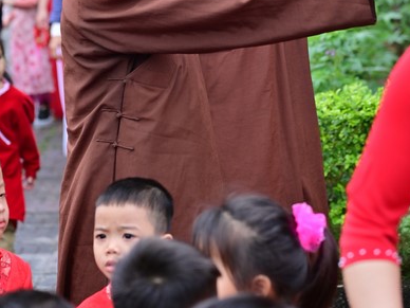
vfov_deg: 7.6
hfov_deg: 10.2
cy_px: -25
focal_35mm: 193
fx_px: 2286
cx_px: 210
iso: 500
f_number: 5
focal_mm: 120
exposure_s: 1/320
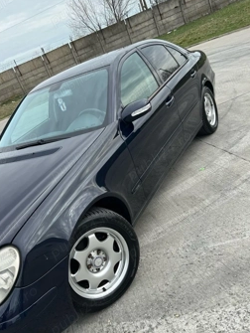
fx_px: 298
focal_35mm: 31
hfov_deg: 45.3
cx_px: 102
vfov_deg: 58.3
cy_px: 168
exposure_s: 1/1901
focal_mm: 5.7
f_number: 1.5
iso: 50
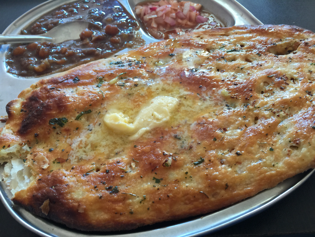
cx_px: 158
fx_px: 264
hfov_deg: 61.7
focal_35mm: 29
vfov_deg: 48.2
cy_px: 118
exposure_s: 1/15
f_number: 2.2
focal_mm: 4.15
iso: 40
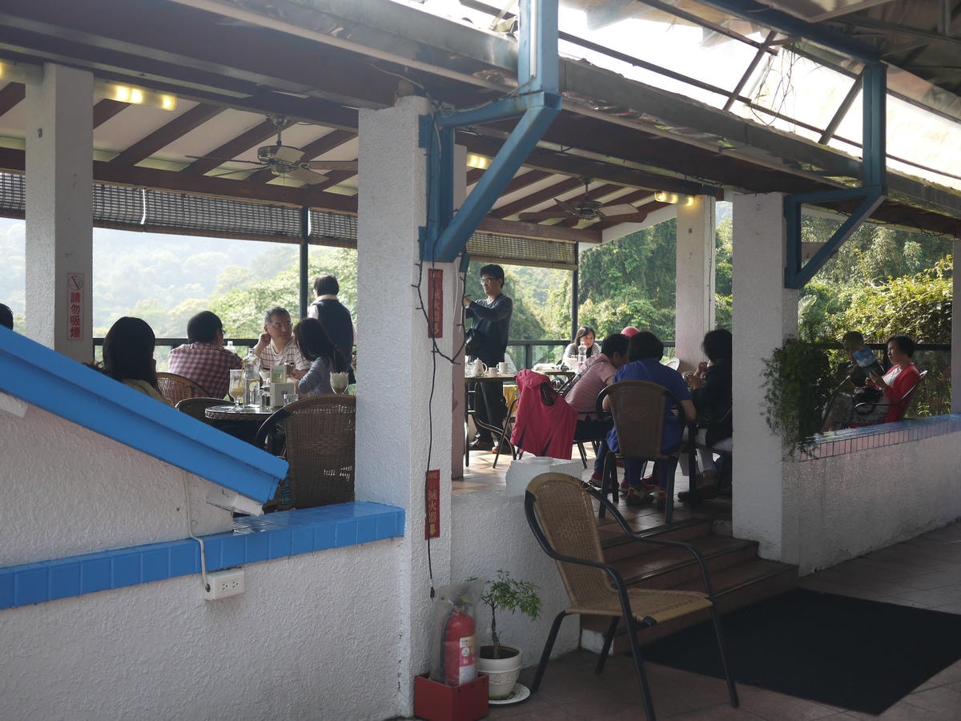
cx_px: 480
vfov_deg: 36.0
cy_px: 360
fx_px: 1110
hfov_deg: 46.8
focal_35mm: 40
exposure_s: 1/1000
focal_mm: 20
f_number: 2
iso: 160
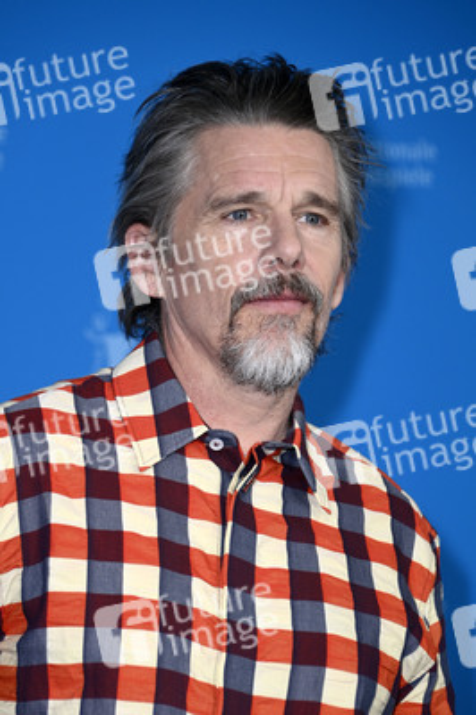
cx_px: 238
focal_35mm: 170
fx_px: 3377
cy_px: 358
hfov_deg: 8.1
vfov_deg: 12.1
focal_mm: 170
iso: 800
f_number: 5.6
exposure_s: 1/200
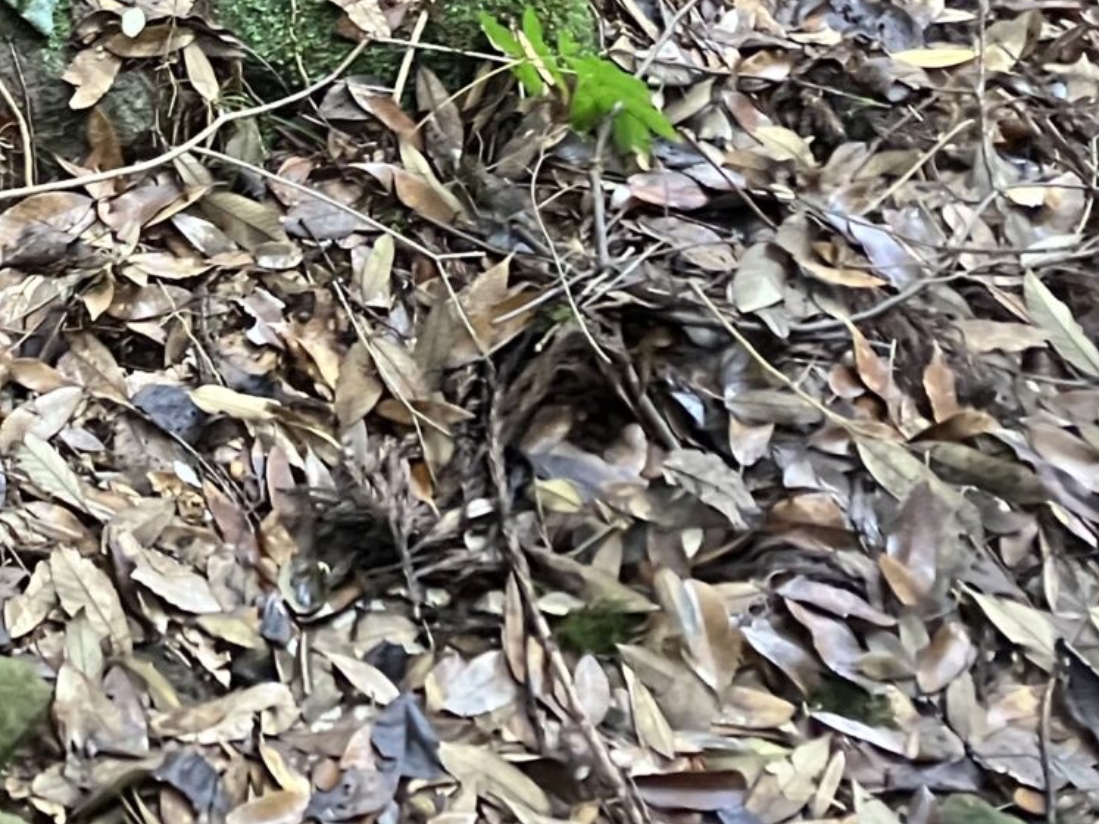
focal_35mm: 96
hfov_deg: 19.4
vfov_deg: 14.7
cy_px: -258
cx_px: -187
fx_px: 3047
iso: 160
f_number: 1.8
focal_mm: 3.99
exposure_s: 1/60
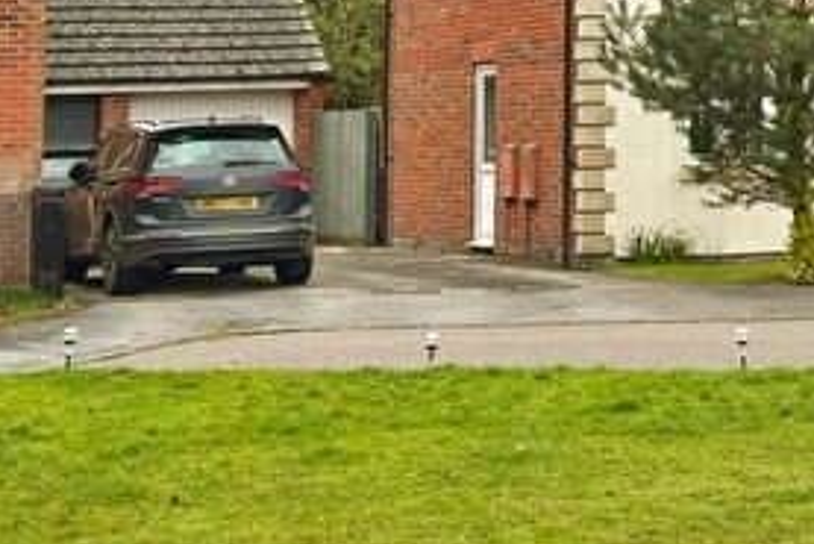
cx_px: 998
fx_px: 2850
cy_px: -143
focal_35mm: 126
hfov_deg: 15.6
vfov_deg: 10.7
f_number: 1.78
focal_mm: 6.86
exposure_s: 1/1953
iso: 64
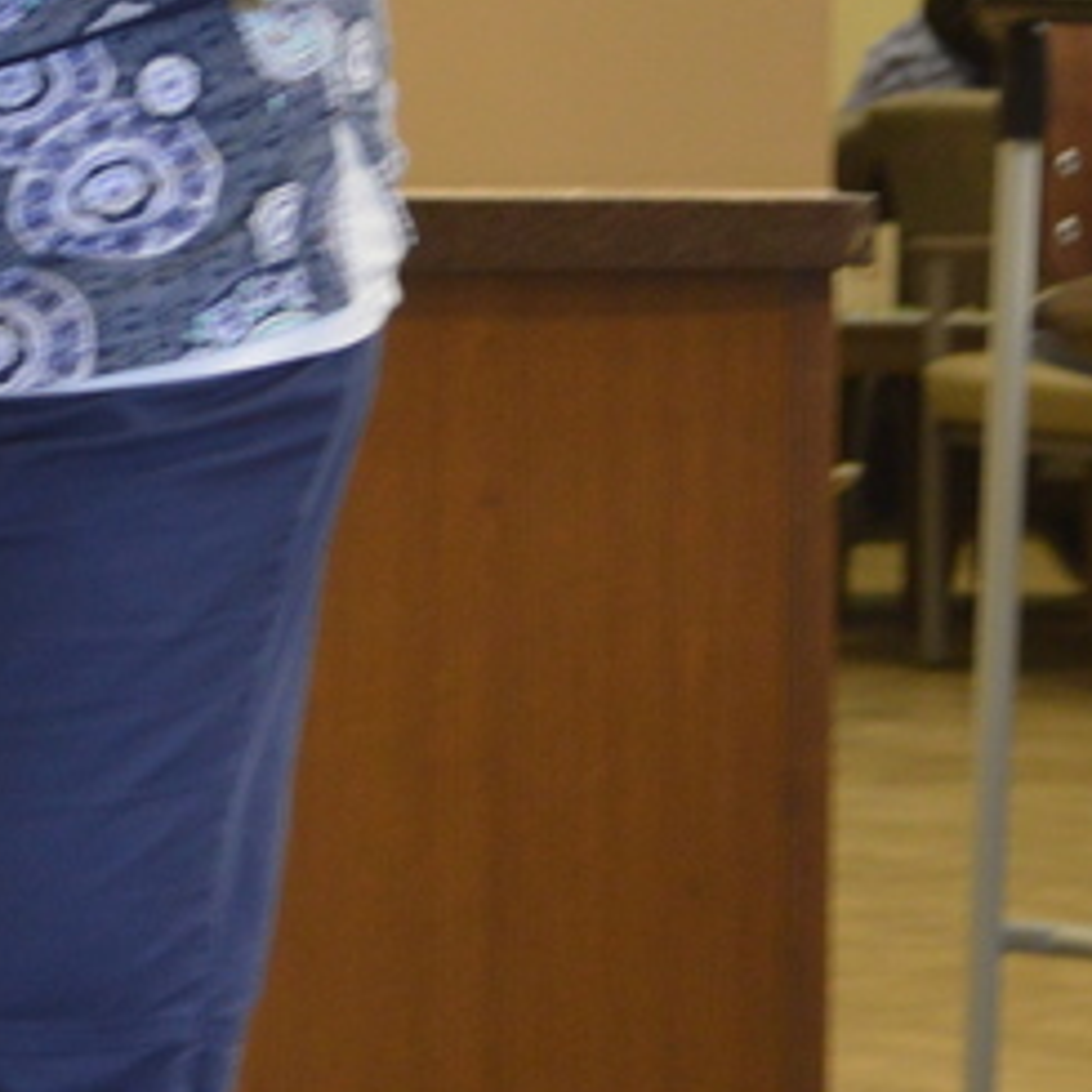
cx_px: -1016
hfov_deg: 7.5
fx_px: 8066
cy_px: -448
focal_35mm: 226
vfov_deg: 7.6
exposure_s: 1/30
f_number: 5
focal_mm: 34
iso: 640
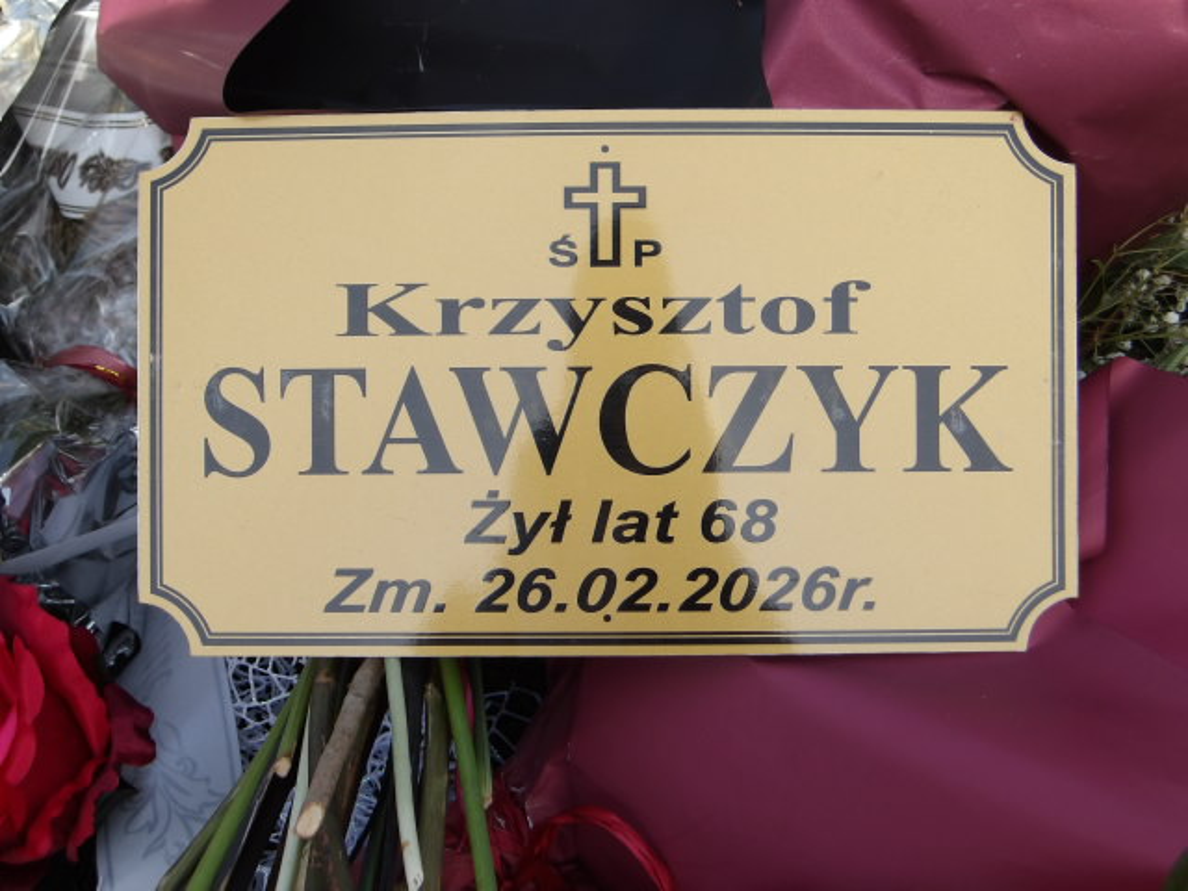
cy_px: 446
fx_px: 2402
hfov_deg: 27.8
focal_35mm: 70
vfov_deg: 21.0
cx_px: 594
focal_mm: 12.5
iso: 100
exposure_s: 1/282
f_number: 4.9
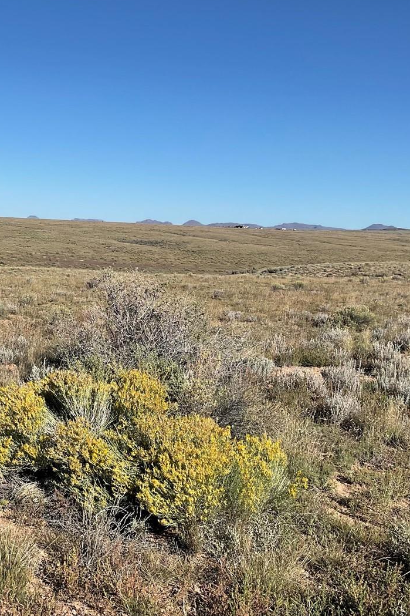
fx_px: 786
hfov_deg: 28.9
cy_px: 334
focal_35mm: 46
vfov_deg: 42.7
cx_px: 116
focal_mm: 3
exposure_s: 1/2538
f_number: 1.8
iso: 16
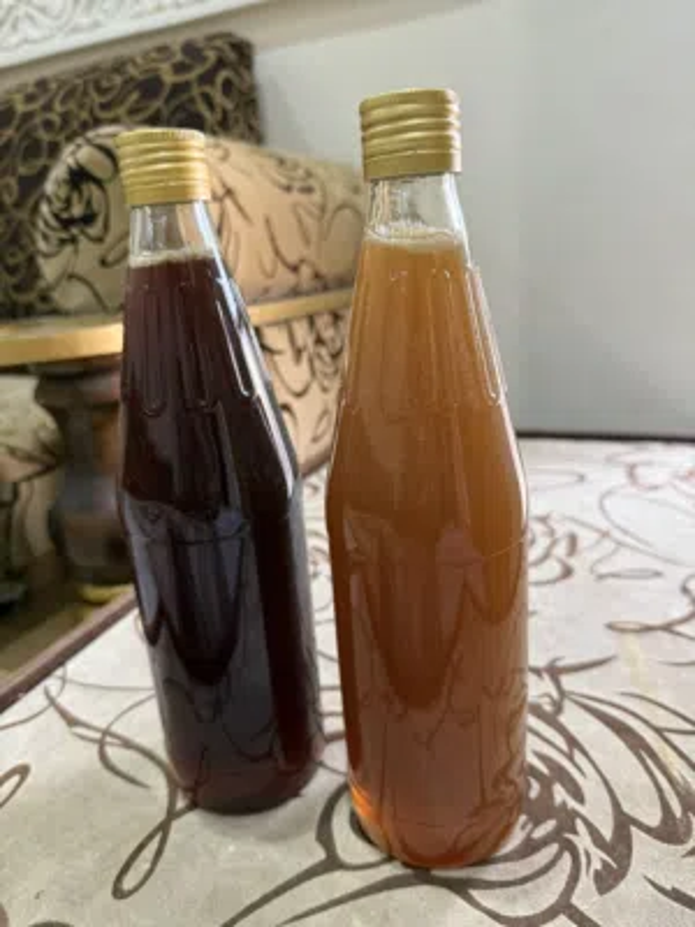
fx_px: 642
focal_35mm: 24
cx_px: 348
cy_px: 464
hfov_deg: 56.8
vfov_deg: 71.6
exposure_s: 1/50
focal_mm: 6.76
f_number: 1.78
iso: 320
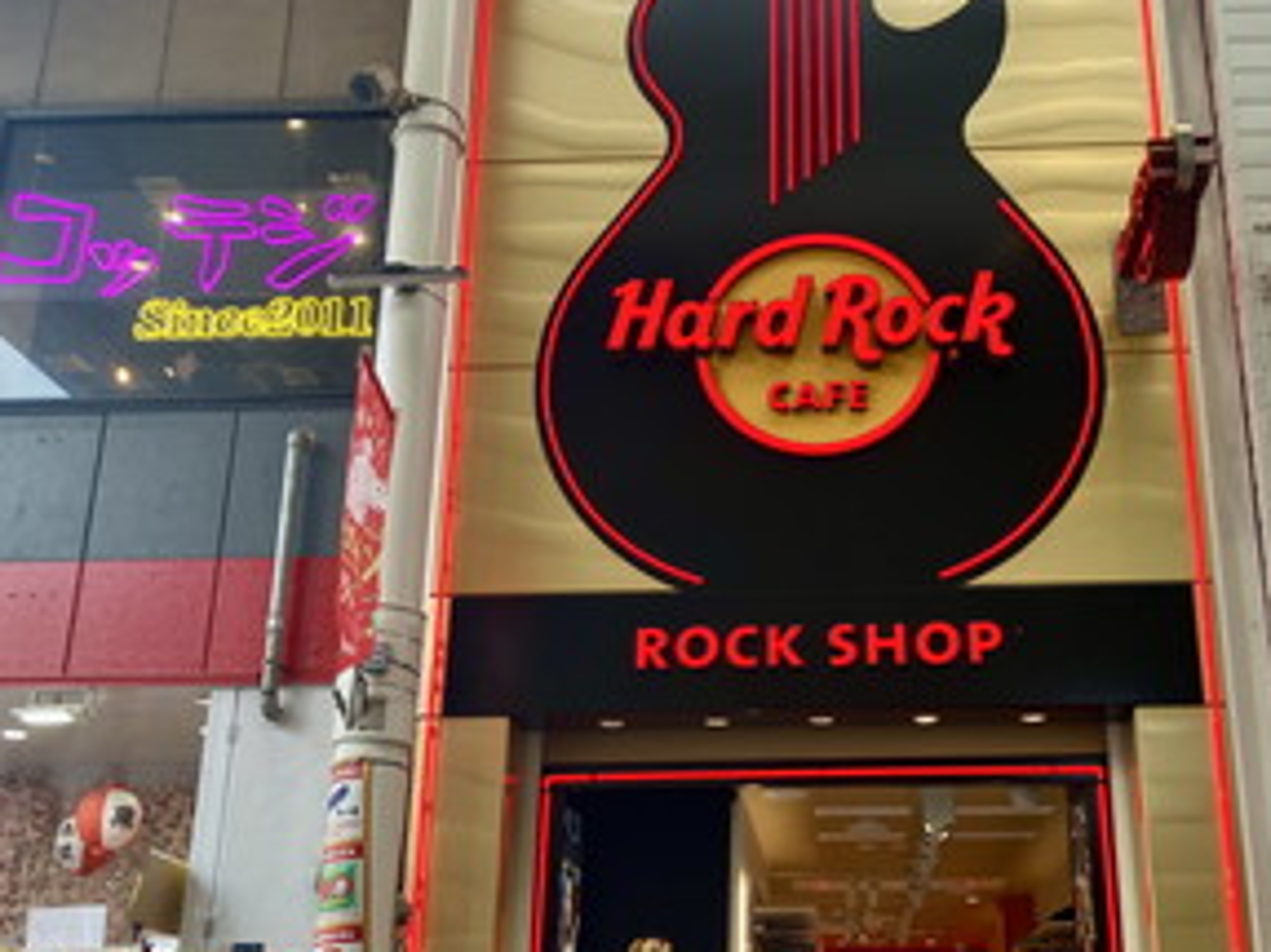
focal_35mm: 39
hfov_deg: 47.3
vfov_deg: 36.5
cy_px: 611
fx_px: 1431
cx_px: 815
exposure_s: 1/120
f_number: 1.8
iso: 32
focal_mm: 3.99
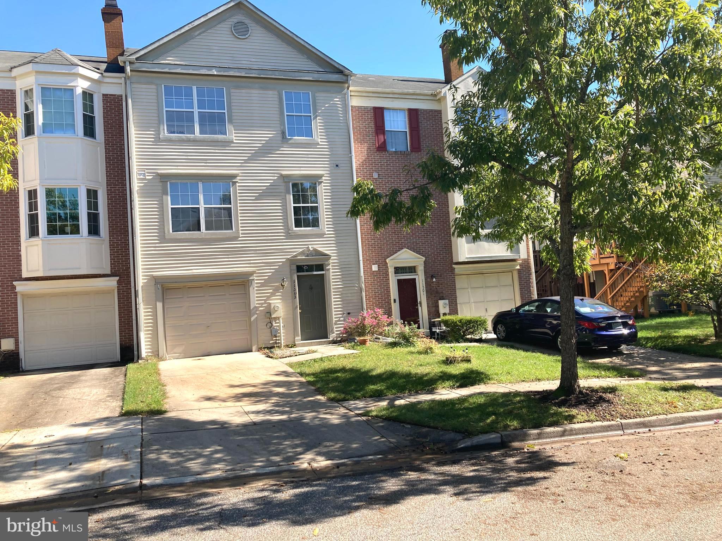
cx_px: 361
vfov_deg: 49.7
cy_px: 270
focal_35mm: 28
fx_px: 584
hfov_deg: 63.4
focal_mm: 3.99
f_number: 1.8
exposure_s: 1/873
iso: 20
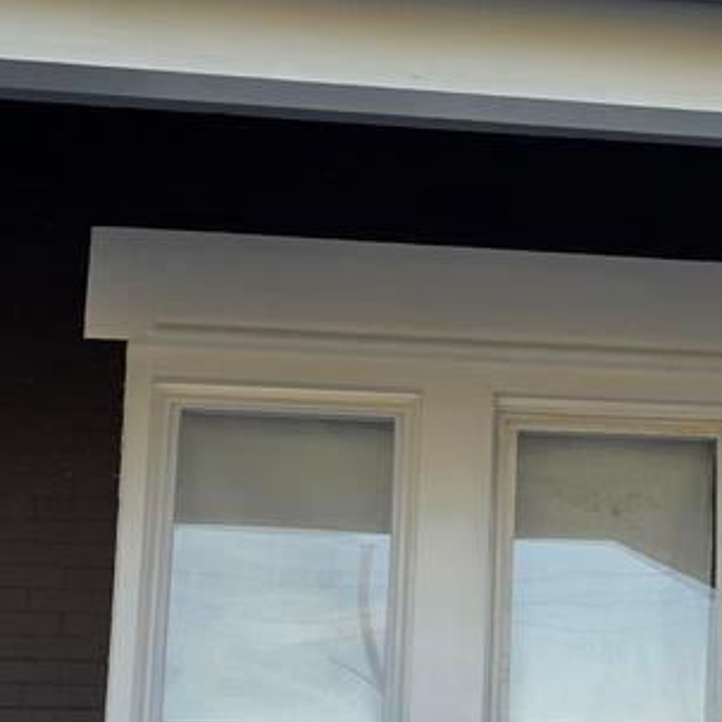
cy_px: 531
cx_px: 796
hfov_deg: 16.4
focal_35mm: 103
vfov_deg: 16.8
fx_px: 2431
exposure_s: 1/2094
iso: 80
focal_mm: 6.3
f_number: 1.7
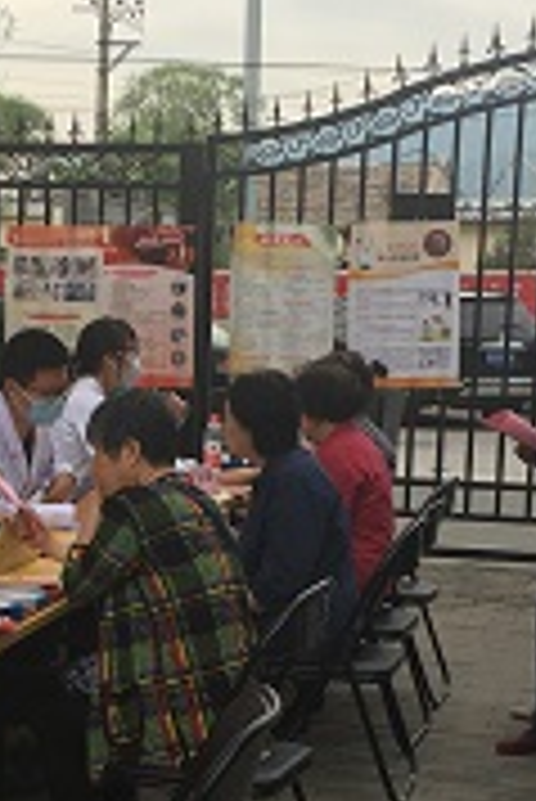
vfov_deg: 25.4
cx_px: 126
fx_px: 1761
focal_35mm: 79
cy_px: 590
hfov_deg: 17.2
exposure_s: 1/100
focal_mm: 4.15
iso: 25
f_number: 2.2
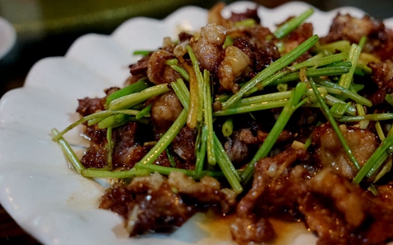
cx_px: 274
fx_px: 610
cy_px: 113
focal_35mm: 57
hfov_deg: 35.2
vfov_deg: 22.7
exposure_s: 1/160
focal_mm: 38
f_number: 4
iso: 4000
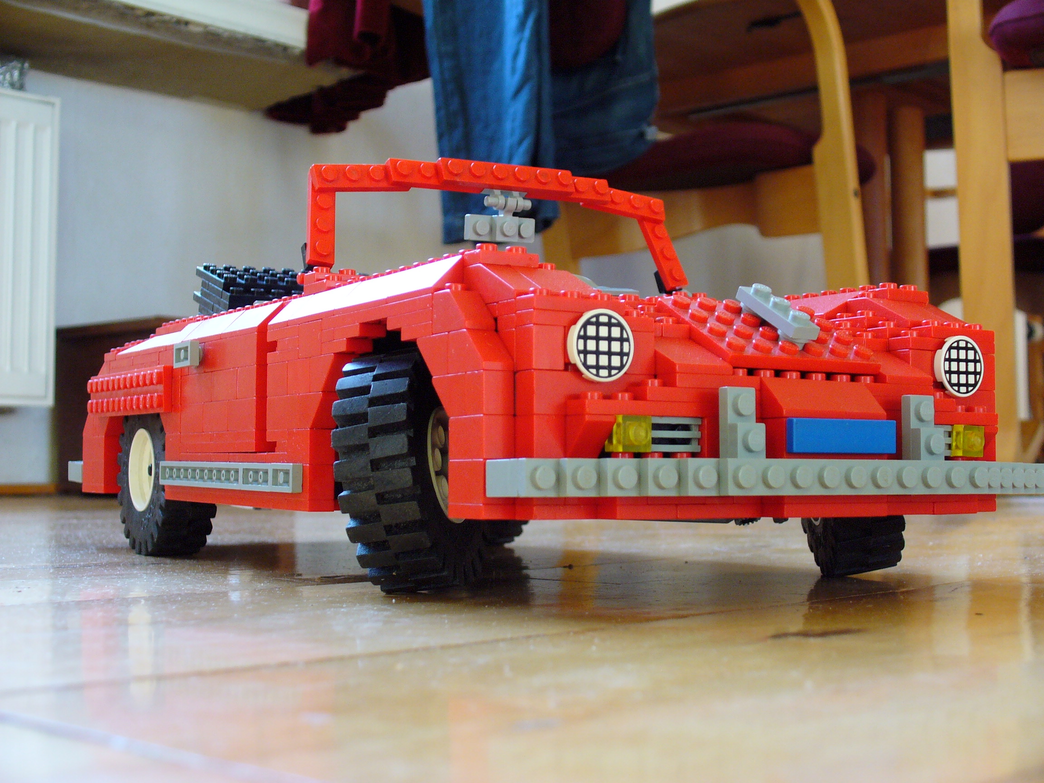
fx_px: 1448
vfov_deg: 30.3
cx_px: 522
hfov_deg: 39.7
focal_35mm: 48
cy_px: 392
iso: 150
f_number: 3
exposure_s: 1/25
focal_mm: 7.9
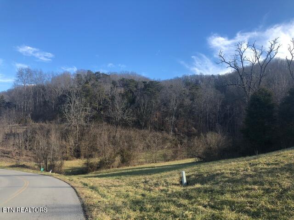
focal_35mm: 28
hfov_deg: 63.4
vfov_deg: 49.7
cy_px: 110
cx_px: 147
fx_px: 238
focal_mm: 4
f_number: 1.8
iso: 20
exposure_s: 1/716
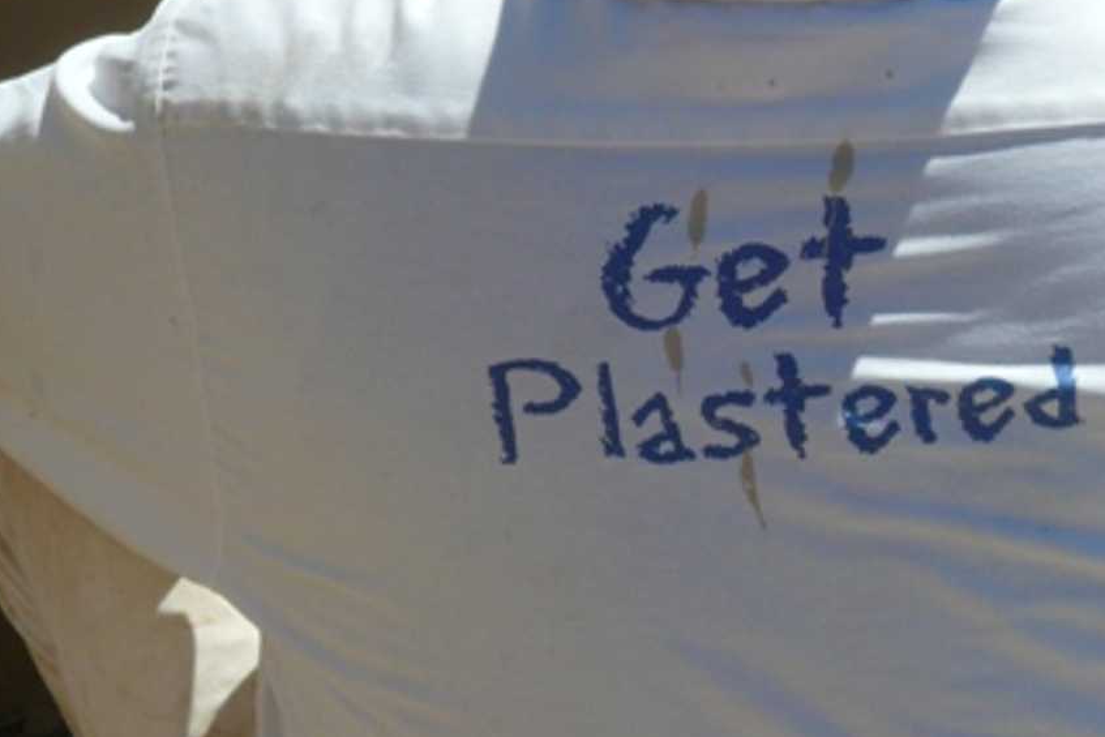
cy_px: 237
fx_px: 5127
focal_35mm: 167
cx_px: 798
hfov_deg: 12.3
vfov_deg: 8.2
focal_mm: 16.8
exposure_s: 1/640
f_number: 5.6
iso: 100
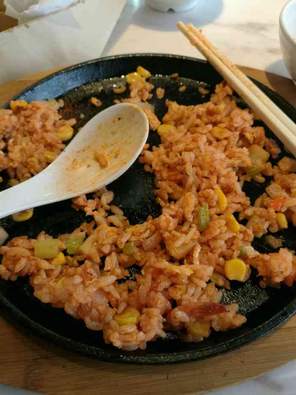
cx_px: 148
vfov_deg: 65.3
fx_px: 308
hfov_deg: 51.4
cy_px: 198
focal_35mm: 27
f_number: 2
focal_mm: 4.04
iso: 100
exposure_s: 1/33.3
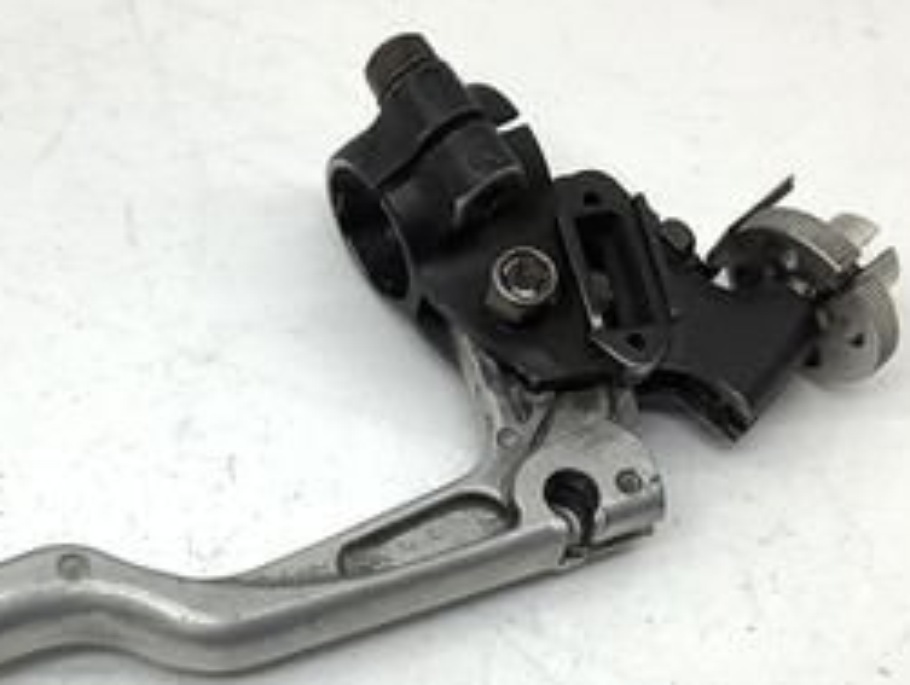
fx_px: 1948
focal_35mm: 74
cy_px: 569
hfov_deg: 26.0
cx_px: 250
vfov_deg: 19.7
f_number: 2.4
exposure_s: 1/120
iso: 50
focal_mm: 3.3
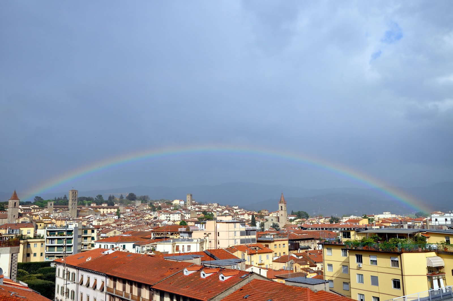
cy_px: 150
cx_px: 226
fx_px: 415
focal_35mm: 33
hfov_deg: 57.3
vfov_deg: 39.9
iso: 200
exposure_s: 1/350
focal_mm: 22
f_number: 9.5
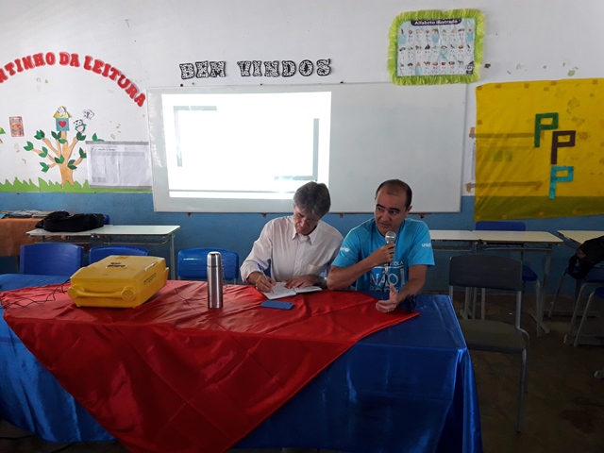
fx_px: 489
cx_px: 302
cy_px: 226
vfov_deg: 49.7
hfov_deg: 63.4
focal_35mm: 28
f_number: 1.9
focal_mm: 3.7
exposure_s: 1/30
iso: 200
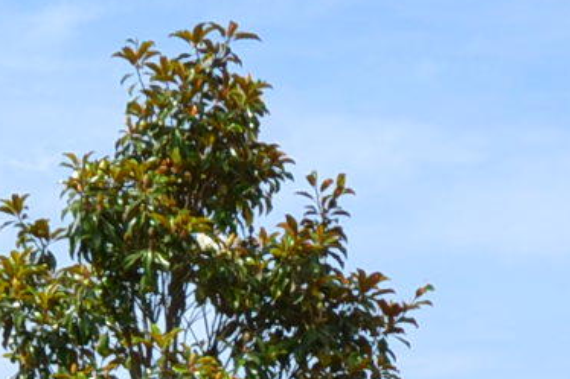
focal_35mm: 222
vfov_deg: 5.9
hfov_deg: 9.3
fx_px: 3513
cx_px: 137
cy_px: 916
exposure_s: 1/250
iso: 100
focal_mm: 24
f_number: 8
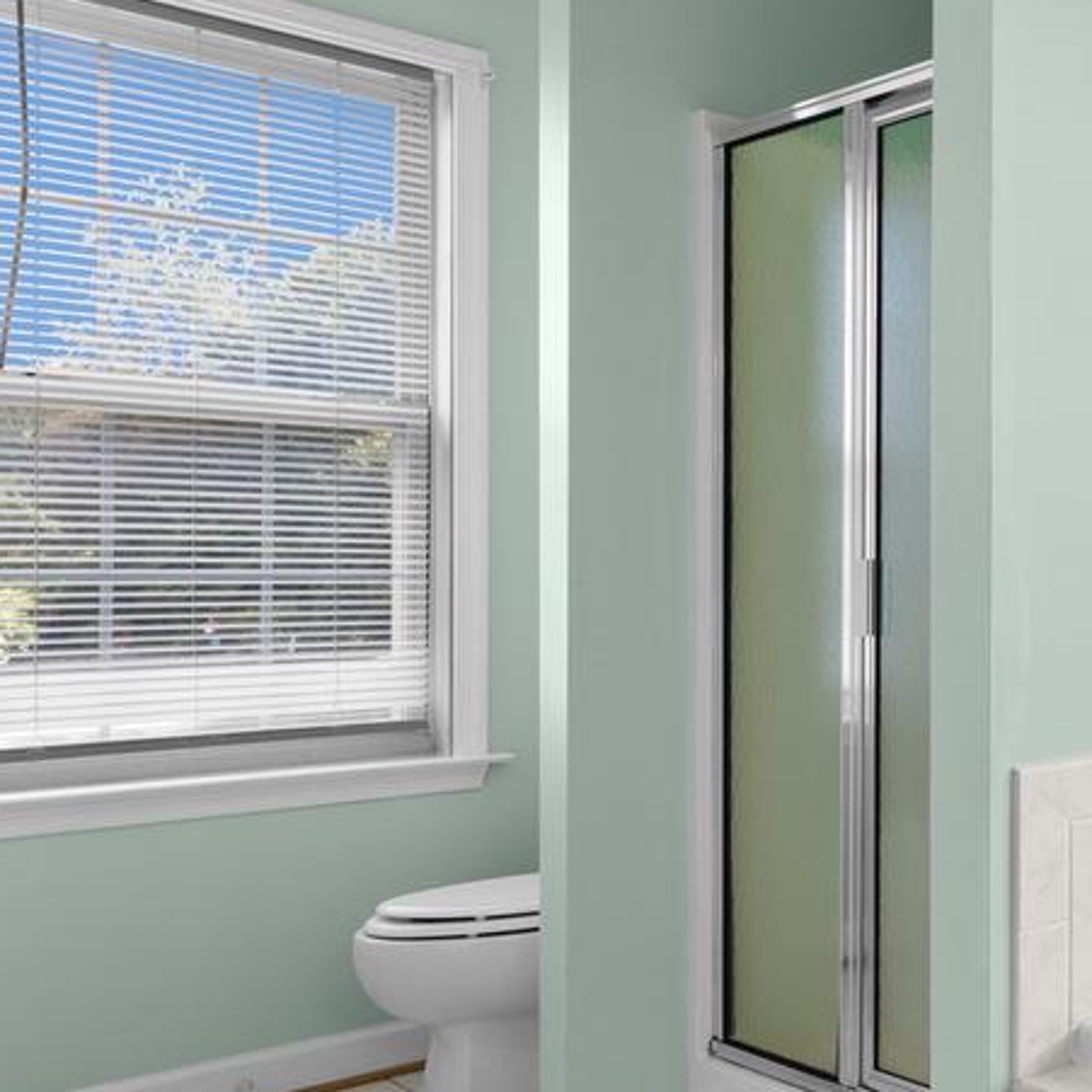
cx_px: 1576
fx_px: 1356
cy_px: 569
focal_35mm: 38
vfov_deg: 43.8
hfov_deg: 29.6
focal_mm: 14
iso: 640
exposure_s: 1/15
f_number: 9
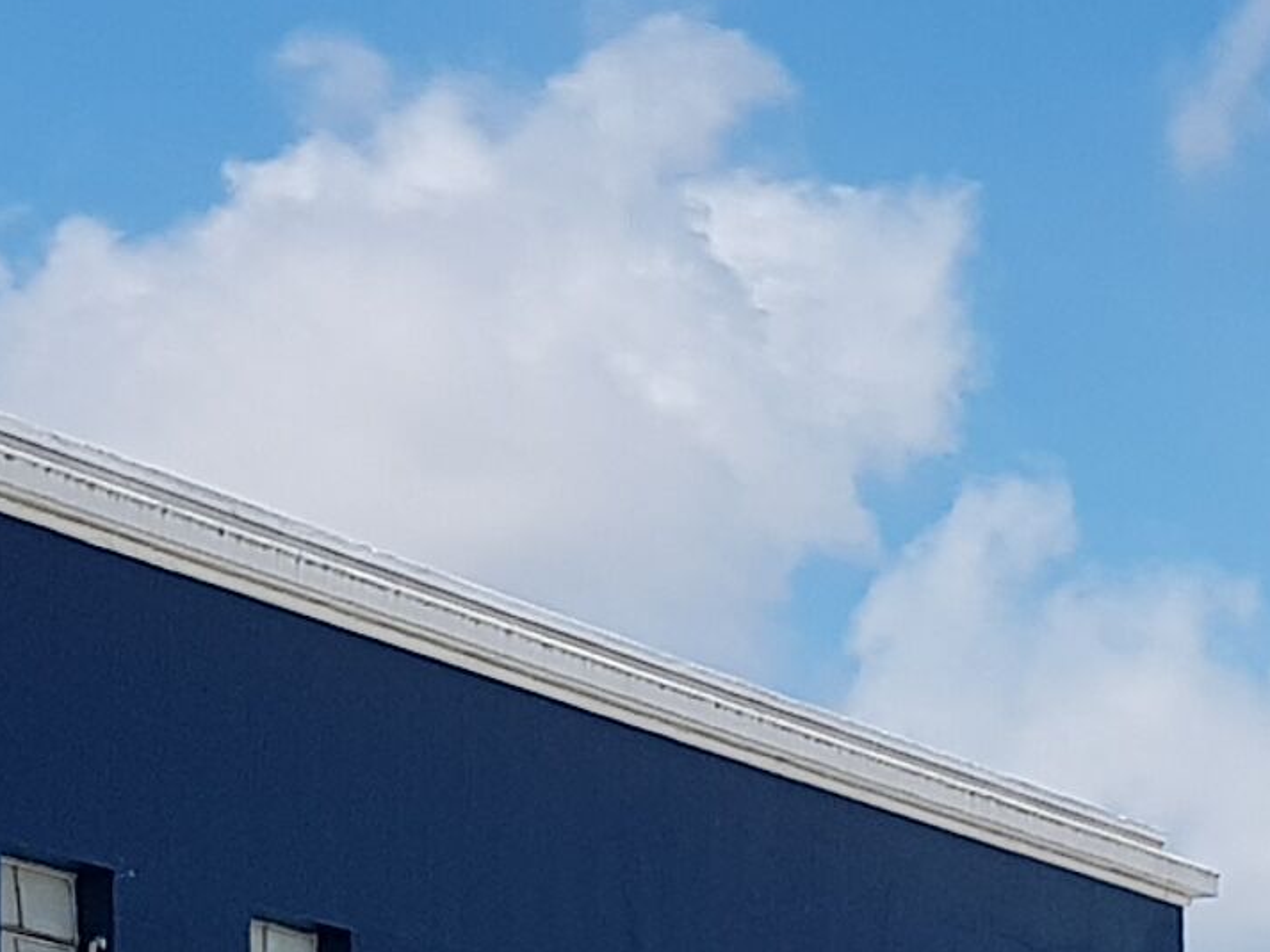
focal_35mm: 147
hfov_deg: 13.4
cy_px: 1466
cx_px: 734
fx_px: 5394
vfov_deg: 9.8
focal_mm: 4.2
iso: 40
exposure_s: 1/2464
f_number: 1.7
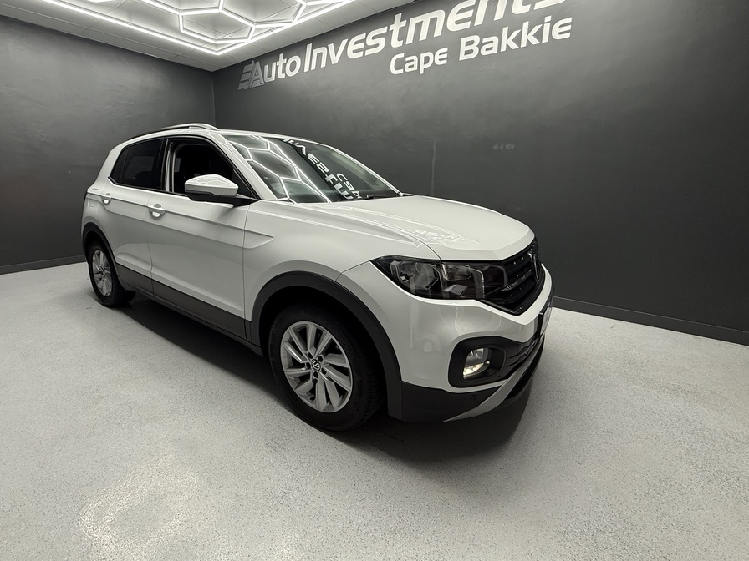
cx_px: 326
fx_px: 346
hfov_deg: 94.0
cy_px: 251
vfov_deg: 77.9
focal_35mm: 16
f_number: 2.2
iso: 160
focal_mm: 2.22
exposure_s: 1/100
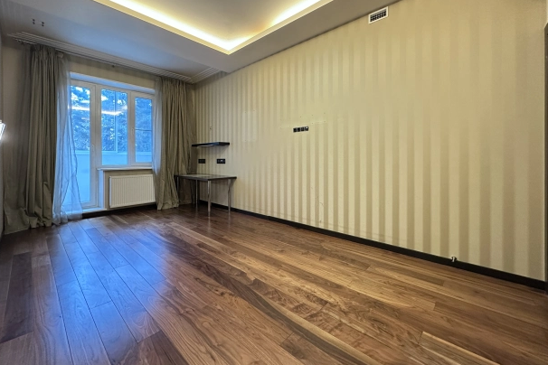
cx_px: 270
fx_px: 228
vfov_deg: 77.0
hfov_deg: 100.4
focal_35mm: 15
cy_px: 159
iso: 640
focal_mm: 2.22
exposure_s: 1/50
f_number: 2.2
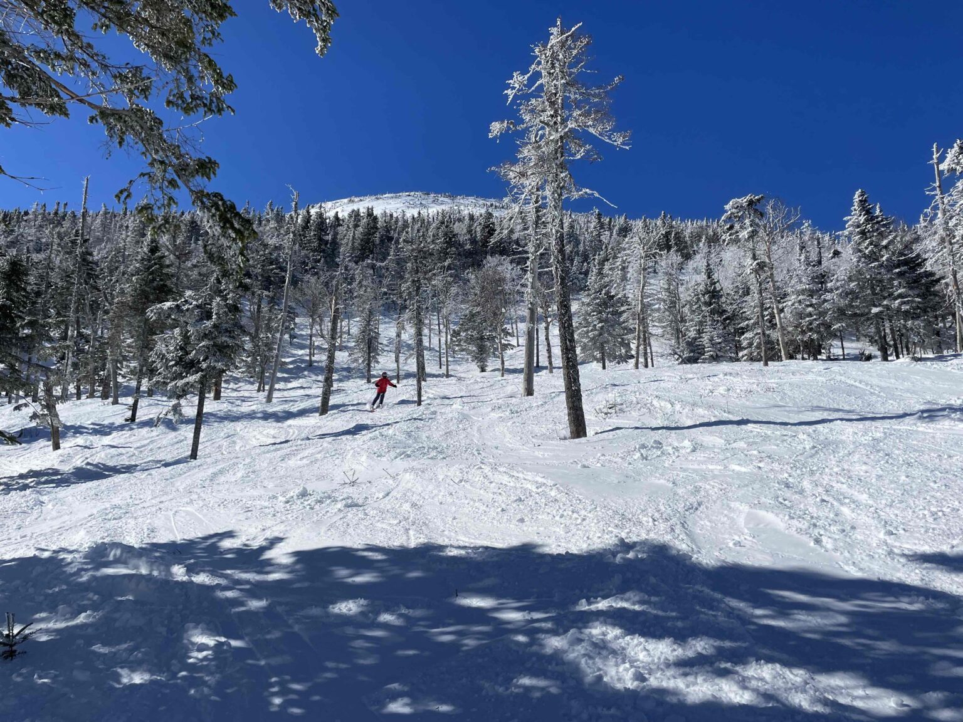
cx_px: 482
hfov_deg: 67.3
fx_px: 723
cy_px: 361
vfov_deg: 53.1
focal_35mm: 26
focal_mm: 4.2
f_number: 1.6
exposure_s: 1/11905
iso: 32
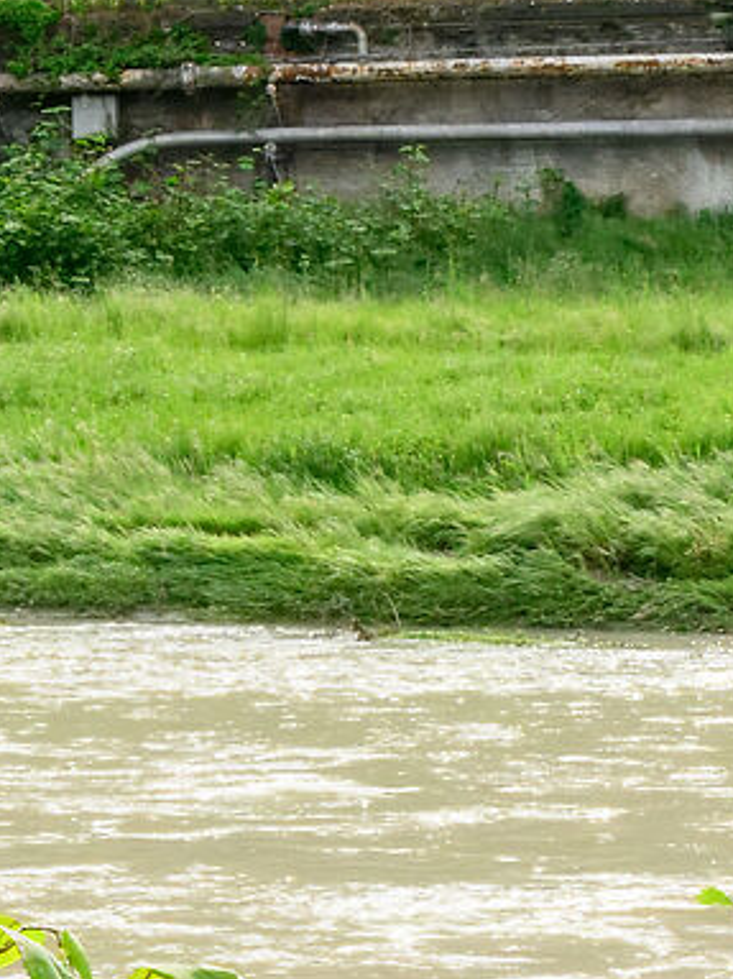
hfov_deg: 6.9
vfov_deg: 9.3
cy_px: -220
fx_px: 5961
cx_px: -586
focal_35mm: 211
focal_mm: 35
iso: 100
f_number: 11
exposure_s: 1/200
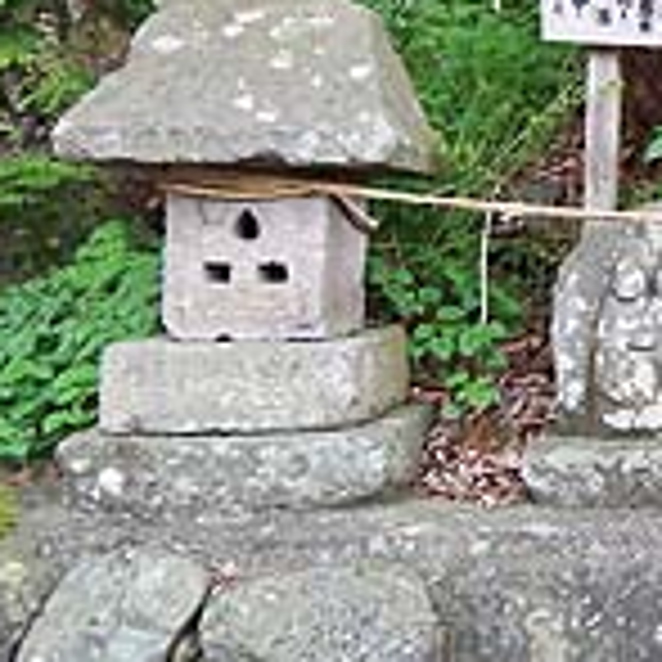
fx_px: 1255
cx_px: 824
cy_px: 115
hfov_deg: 25.9
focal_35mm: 58
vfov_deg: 28.8
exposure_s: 1/30
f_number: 2.8
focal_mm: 3.8
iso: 50
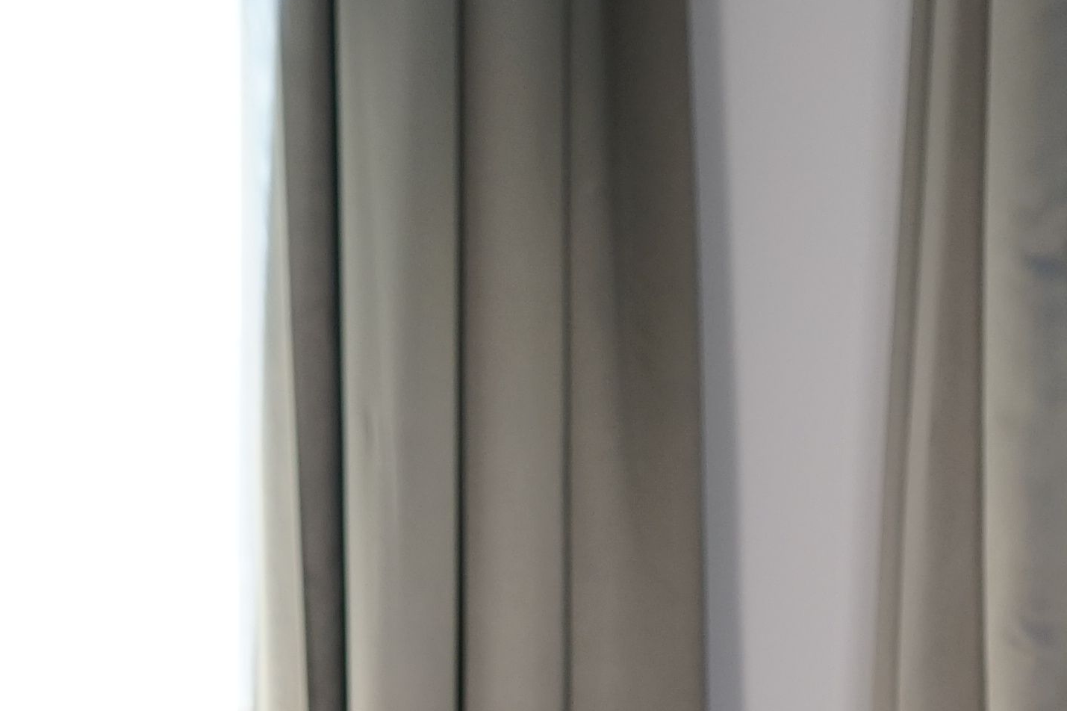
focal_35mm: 126
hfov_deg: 16.3
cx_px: 583
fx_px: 3733
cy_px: 1393
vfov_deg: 10.1
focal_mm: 30
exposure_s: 1/60
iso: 400
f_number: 4
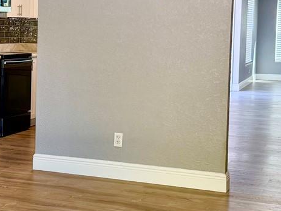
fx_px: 674
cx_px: 21
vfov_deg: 17.7
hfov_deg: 22.9
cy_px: 77
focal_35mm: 83
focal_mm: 6.76
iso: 125
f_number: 1.78
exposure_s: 1/124
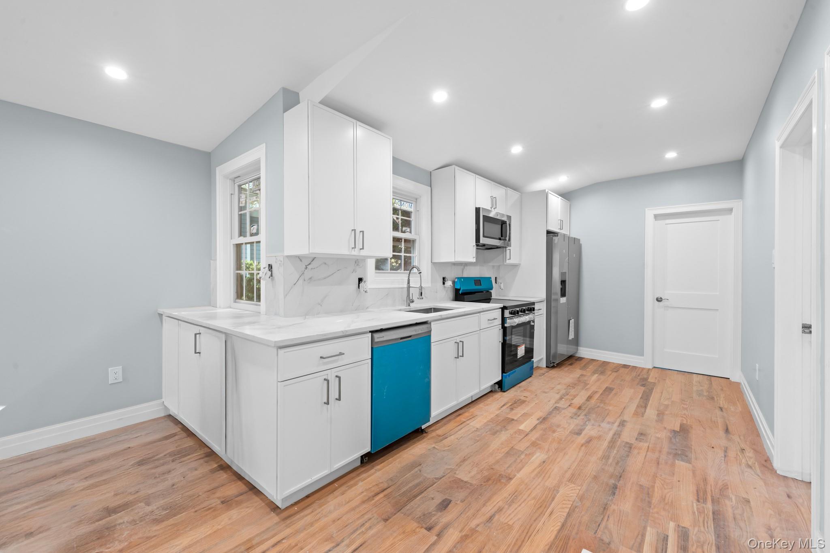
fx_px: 323
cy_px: 276
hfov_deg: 104.3
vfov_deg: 81.2
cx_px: 415
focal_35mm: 14
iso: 1000
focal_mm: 14
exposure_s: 1/8
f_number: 10
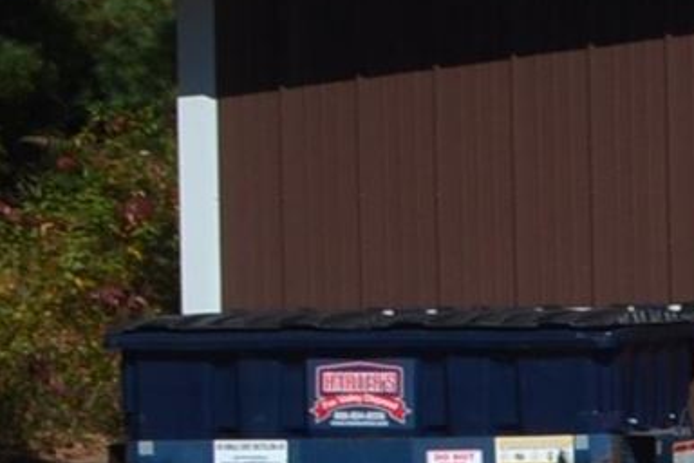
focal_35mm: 240
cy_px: 237
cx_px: 2485
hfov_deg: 7.1
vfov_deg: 5.7
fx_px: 4626
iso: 100
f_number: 9
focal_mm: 20
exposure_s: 1/320
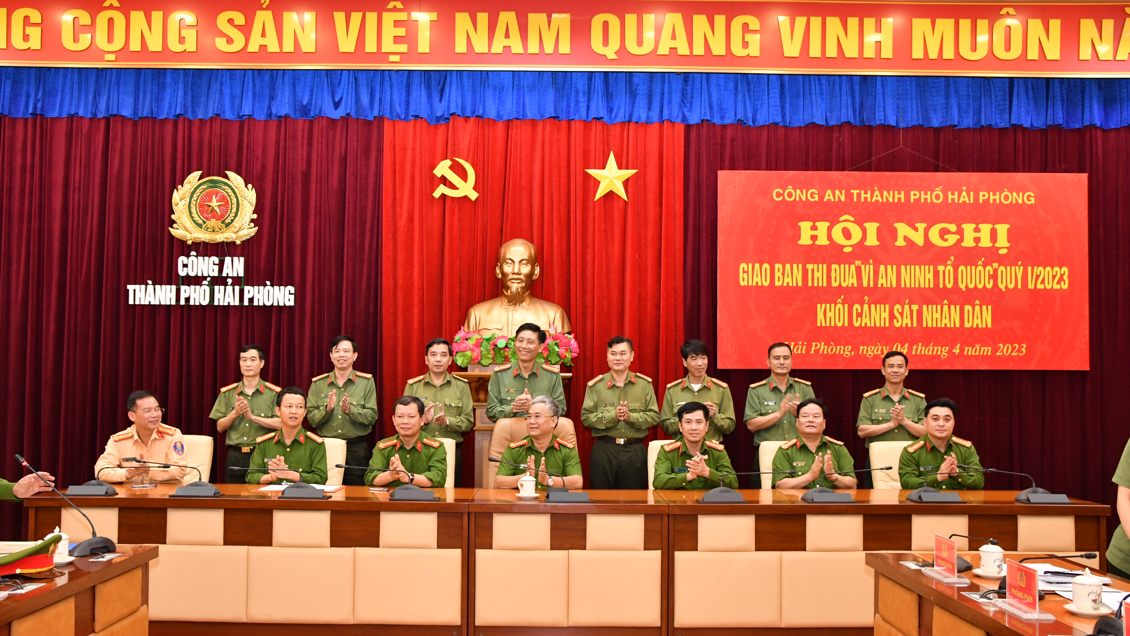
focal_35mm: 35
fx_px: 1049
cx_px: 567
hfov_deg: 56.6
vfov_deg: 33.7
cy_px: 337
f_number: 5.6
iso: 1600
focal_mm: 22
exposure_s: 1/60
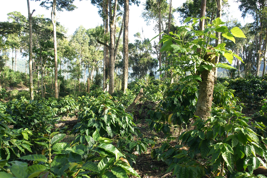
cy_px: 89
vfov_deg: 50.4
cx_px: 134
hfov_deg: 70.4
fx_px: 189
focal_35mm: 26
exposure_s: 1/60
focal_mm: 17
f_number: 5.6
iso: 100
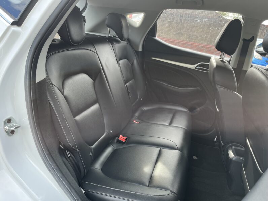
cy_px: 100
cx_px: 134
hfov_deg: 67.3
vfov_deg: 53.1
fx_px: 201
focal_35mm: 26
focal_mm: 5.1
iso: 50
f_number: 1.6
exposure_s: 1/182
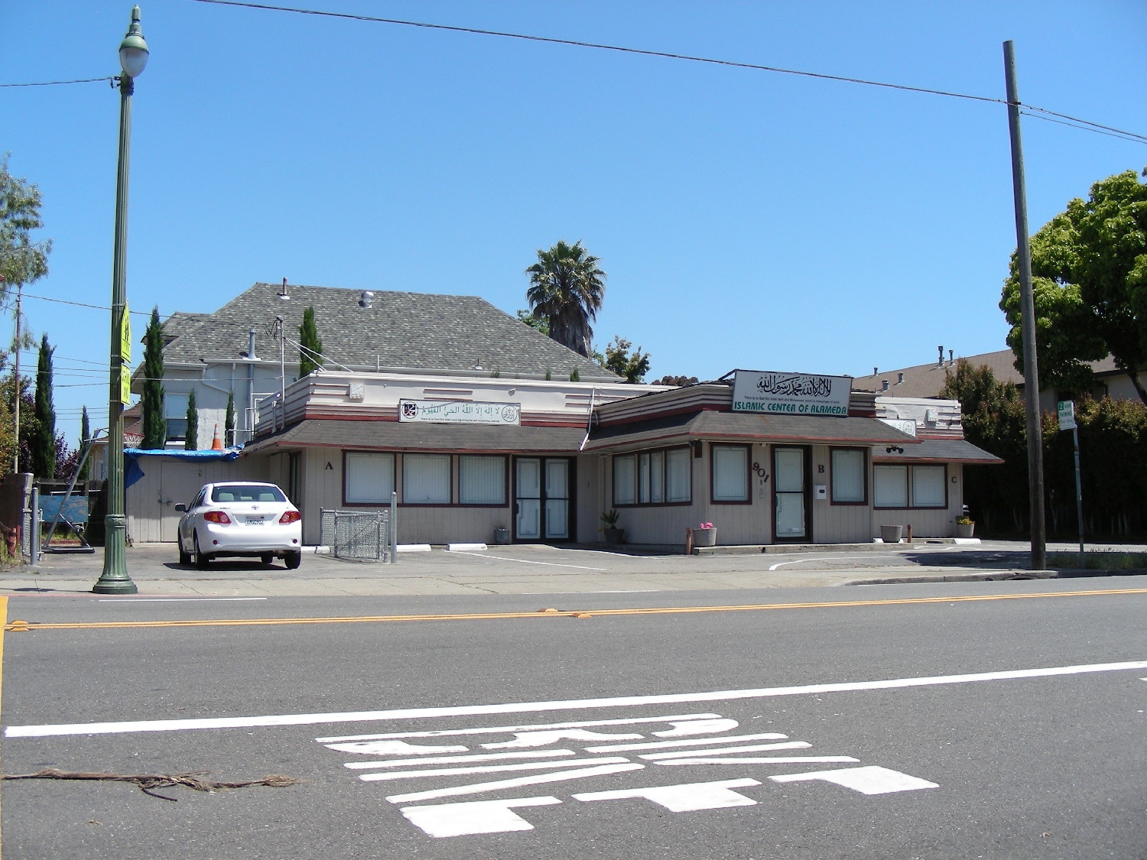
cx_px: 574
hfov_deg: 49.0
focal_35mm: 38
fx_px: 1259
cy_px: 430
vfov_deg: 37.7
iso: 50
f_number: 4
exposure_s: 1/447
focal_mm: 6.3
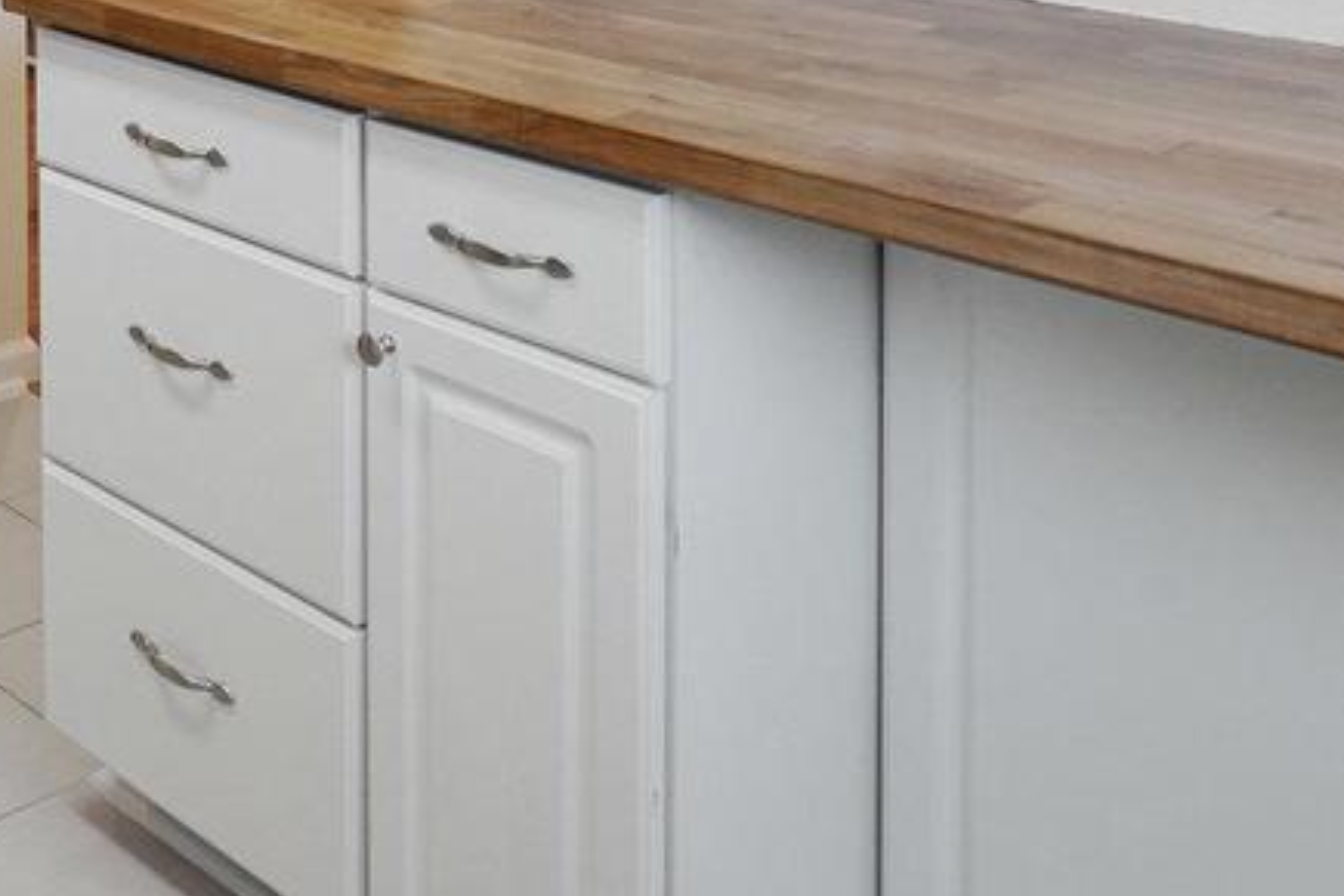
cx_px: -142
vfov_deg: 21.7
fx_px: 1979
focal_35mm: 53
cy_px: -414
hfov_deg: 32.8
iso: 1250
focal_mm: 16
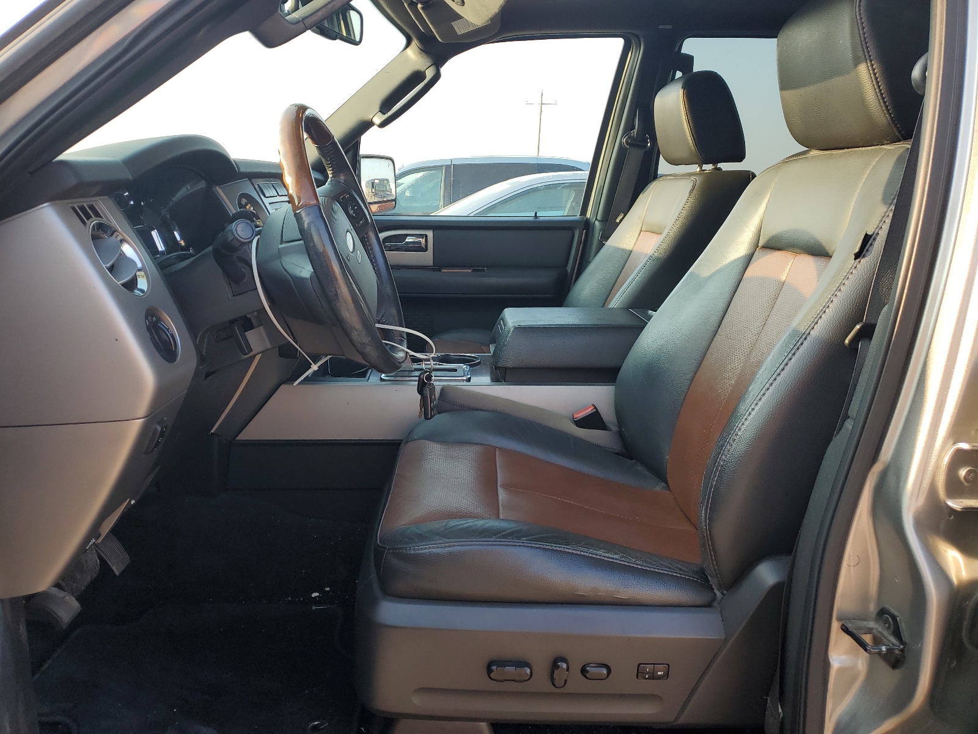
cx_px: 489
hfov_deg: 67.3
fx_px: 735
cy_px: 367
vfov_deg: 53.1
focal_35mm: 26
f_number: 1.5
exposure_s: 1/278
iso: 50
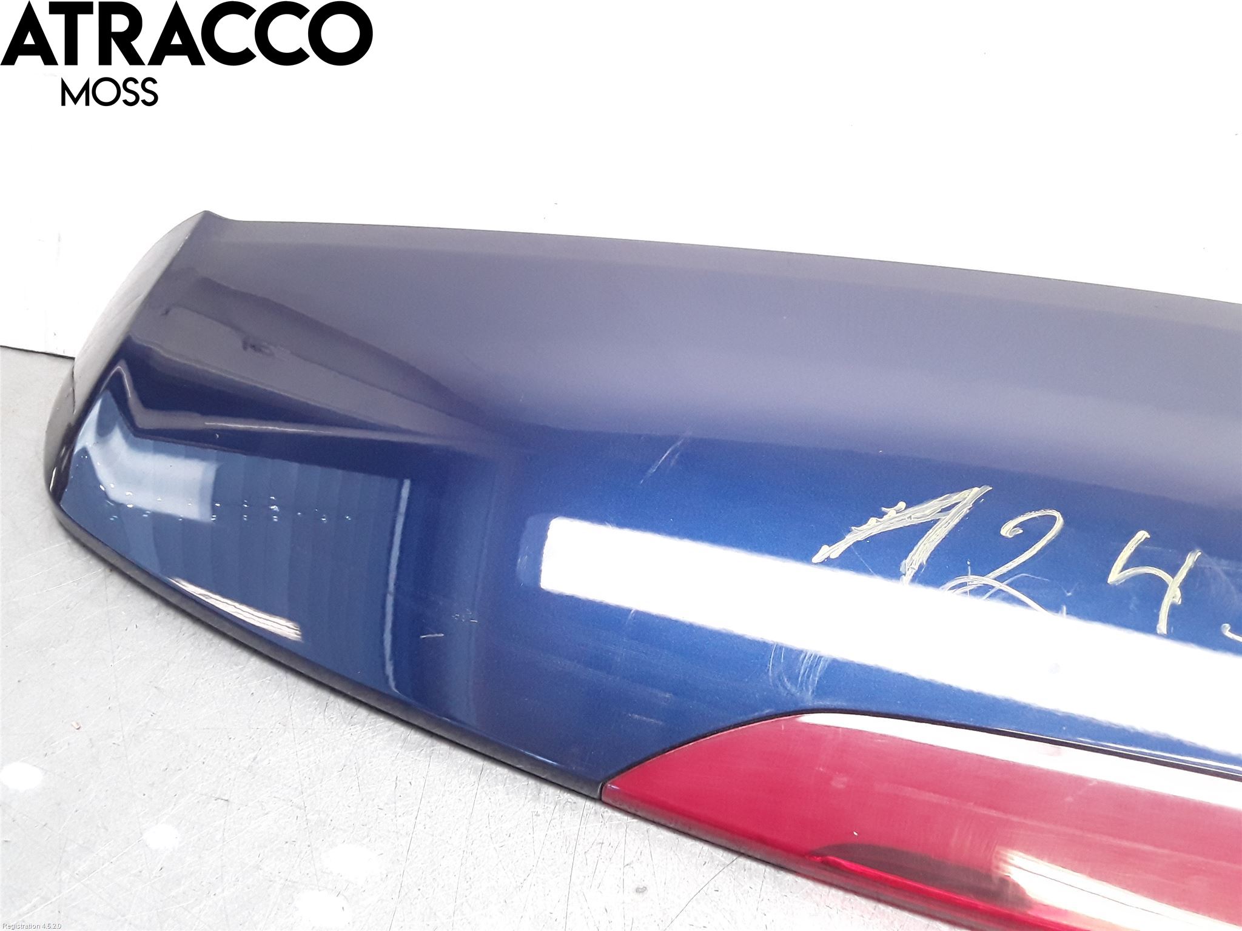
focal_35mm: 28
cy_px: 466
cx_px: 621
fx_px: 1005
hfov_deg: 63.4
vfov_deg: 49.7
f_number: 1.9
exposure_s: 1/100
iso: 100
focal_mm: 2.91
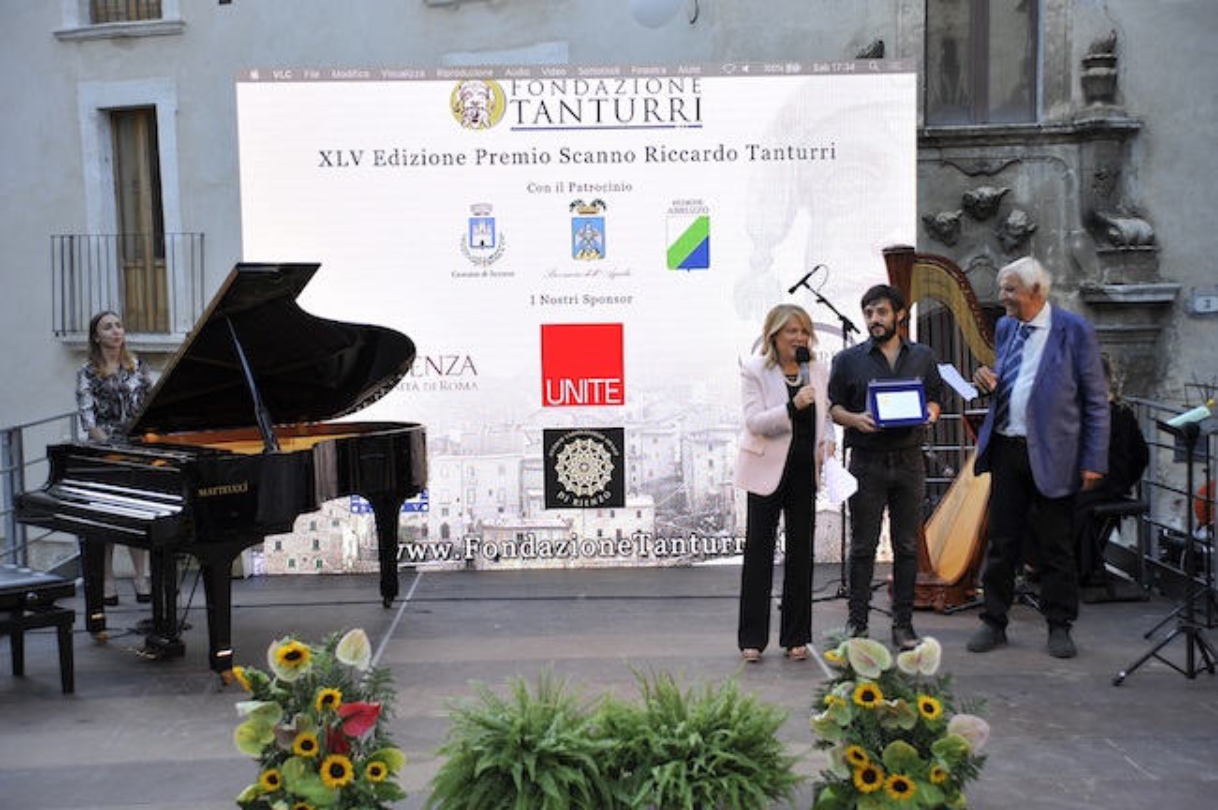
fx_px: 1622
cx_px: 609
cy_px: 405
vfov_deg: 28.0
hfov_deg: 41.2
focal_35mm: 48
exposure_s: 1/160
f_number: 3.5
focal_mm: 48
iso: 250
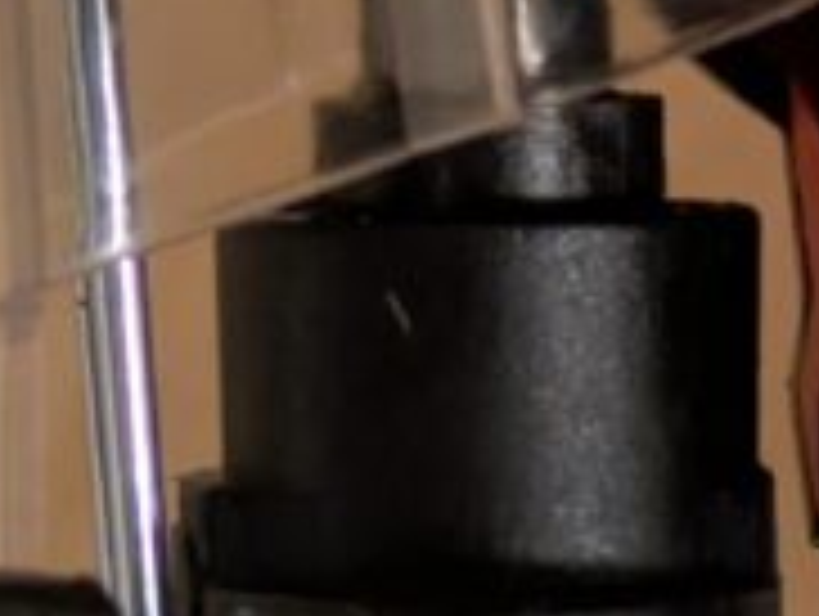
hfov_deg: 6.8
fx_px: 6799
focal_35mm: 287
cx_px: 1210
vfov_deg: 5.2
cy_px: 375
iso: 354
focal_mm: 5.43
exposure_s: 1/25
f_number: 1.89
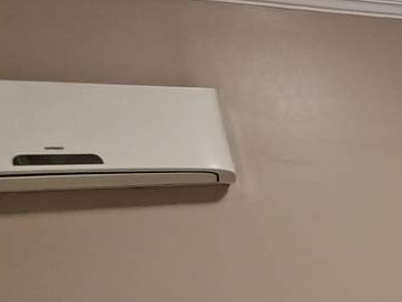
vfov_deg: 25.0
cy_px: 355
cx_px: 642
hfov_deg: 24.9
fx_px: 616
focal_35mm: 53
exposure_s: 1/20
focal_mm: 1.66
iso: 522
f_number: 2.2
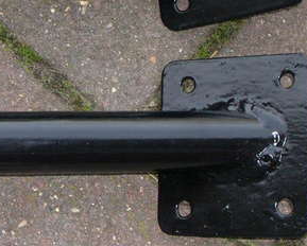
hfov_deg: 10.8
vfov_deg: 8.7
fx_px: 1610
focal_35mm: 177
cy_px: 34
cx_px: 42
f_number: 11.2
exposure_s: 1/30
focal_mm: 17.4
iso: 386
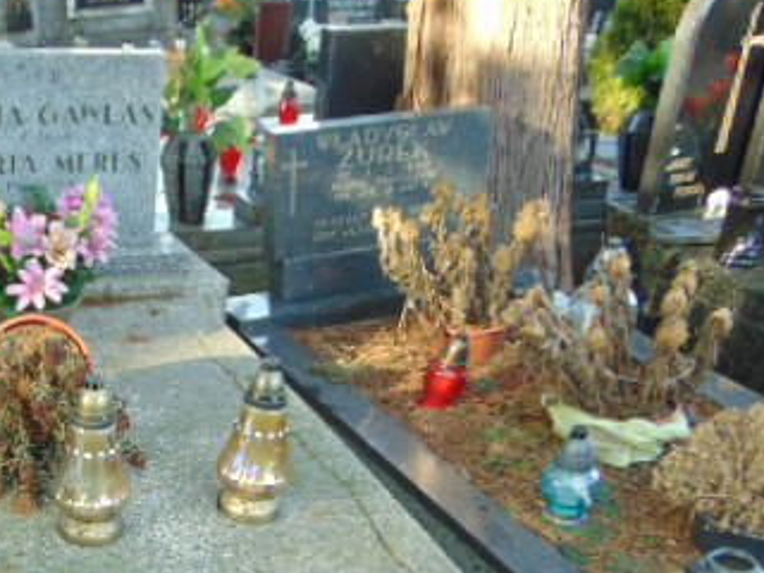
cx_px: 122
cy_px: 499
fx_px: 1104
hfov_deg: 36.5
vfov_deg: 28.2
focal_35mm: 50
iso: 80
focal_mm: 4.5
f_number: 3
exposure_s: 1/60
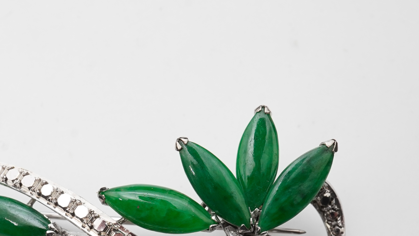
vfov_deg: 14.2
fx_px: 933
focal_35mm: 84
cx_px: 134
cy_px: 235
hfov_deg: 25.2
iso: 500
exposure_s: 1/125
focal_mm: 30
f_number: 20
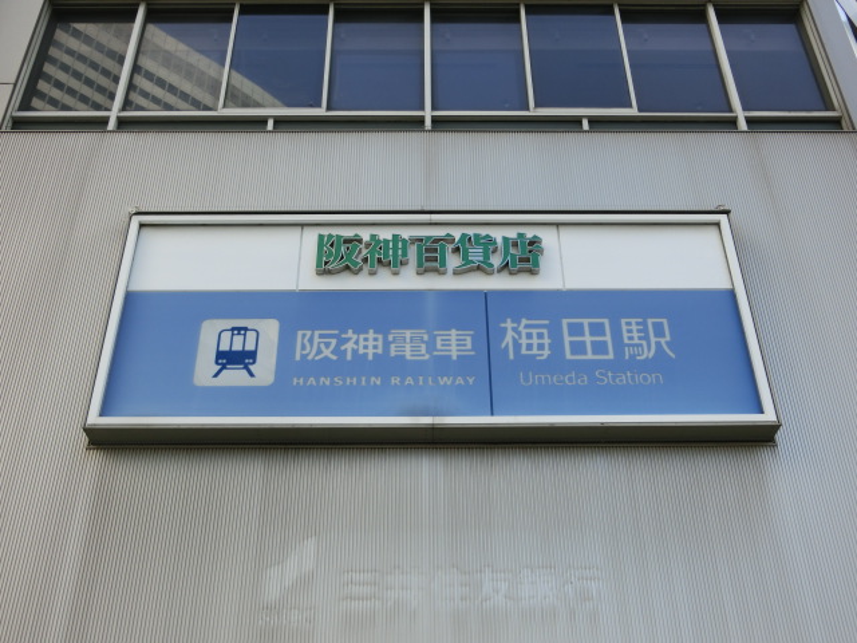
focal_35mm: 39
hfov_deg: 47.9
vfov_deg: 36.8
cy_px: 322
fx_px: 966
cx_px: 428
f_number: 4.1
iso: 80
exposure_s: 1/320
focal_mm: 6.9
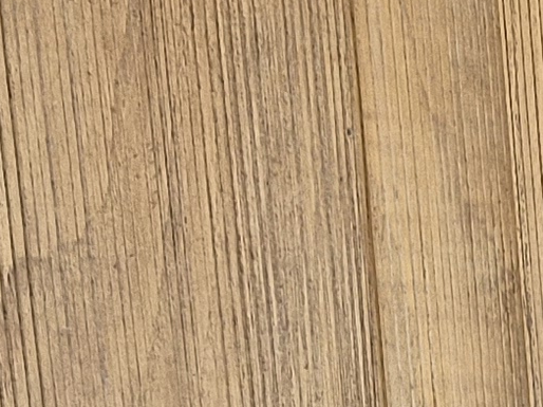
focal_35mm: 179
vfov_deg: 7.1
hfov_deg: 8.0
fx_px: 2807
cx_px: 2024
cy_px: 1358
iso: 80
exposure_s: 1/180
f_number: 1.8
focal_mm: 5.4
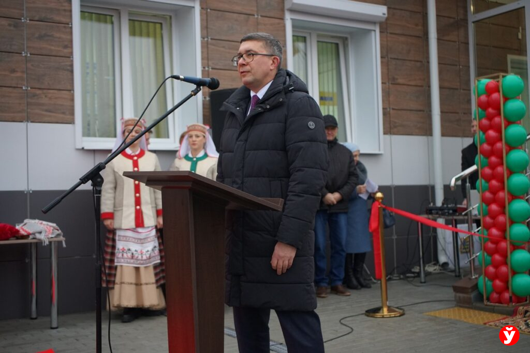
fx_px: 692
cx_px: 265
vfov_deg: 28.7
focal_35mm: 47
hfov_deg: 41.9
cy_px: 176
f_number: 4.5
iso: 1250
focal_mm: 47
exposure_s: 1/160
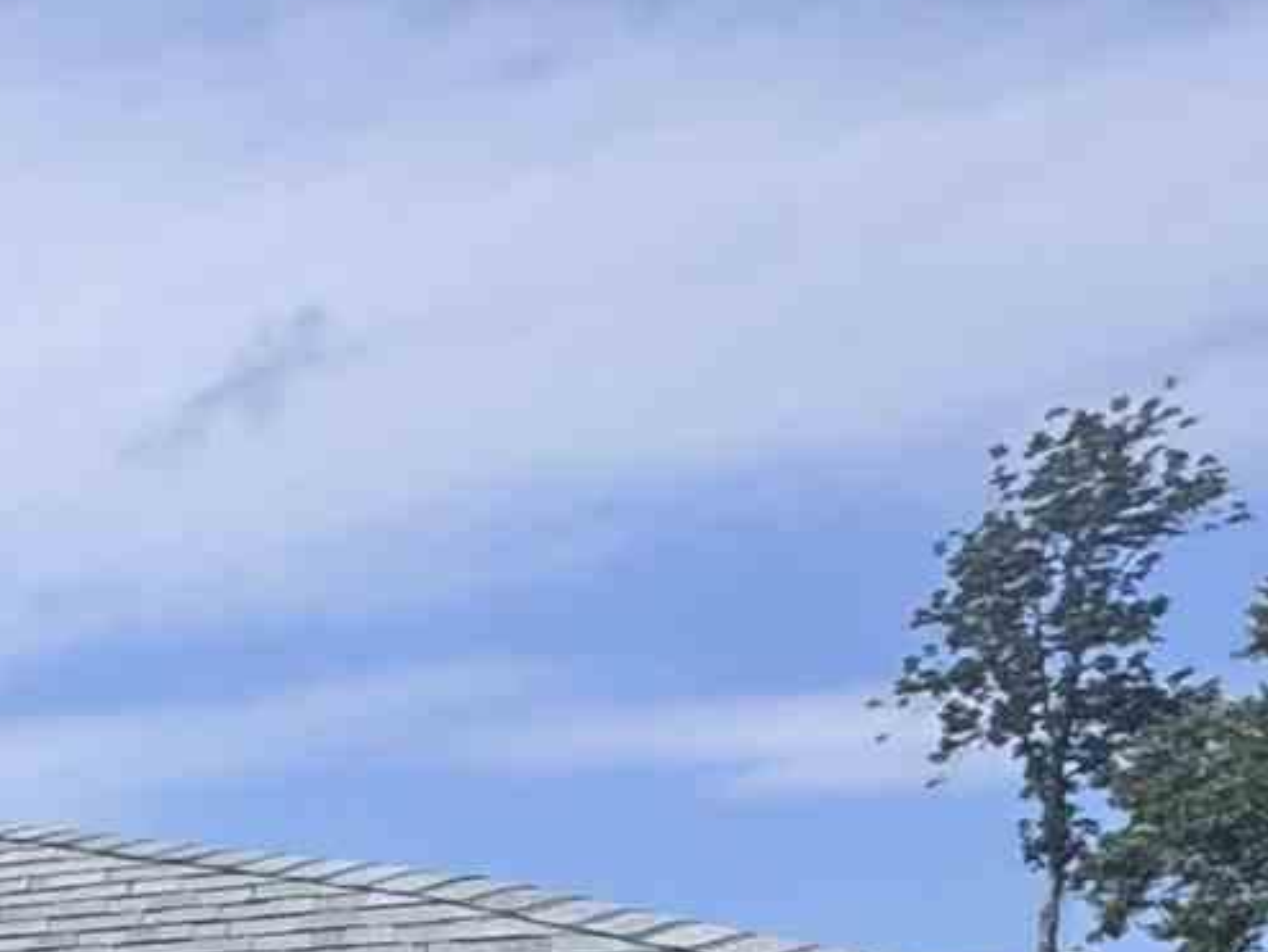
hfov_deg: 14.8
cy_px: 1599
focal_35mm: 87
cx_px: -1727
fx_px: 3188
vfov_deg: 15.2
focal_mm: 2.22
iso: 50
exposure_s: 1/2273
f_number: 2.2
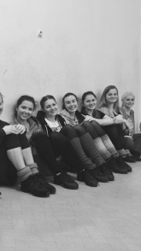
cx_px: 17
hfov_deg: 26.8
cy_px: 125
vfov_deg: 47.4
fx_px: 286
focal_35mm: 43
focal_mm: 4.15
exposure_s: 1/17
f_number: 2.2
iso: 250
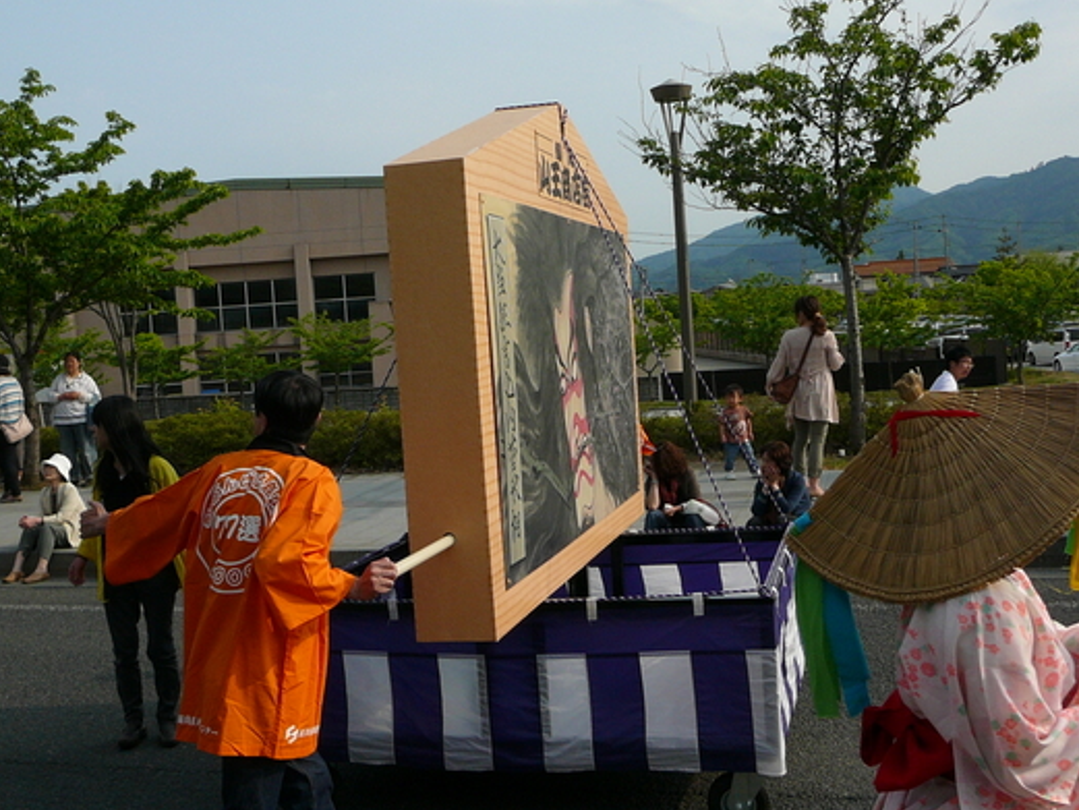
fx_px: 1341
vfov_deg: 33.6
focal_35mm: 43
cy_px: 377
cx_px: 520
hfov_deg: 43.8
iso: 80
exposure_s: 1/500
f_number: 5
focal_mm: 5.2
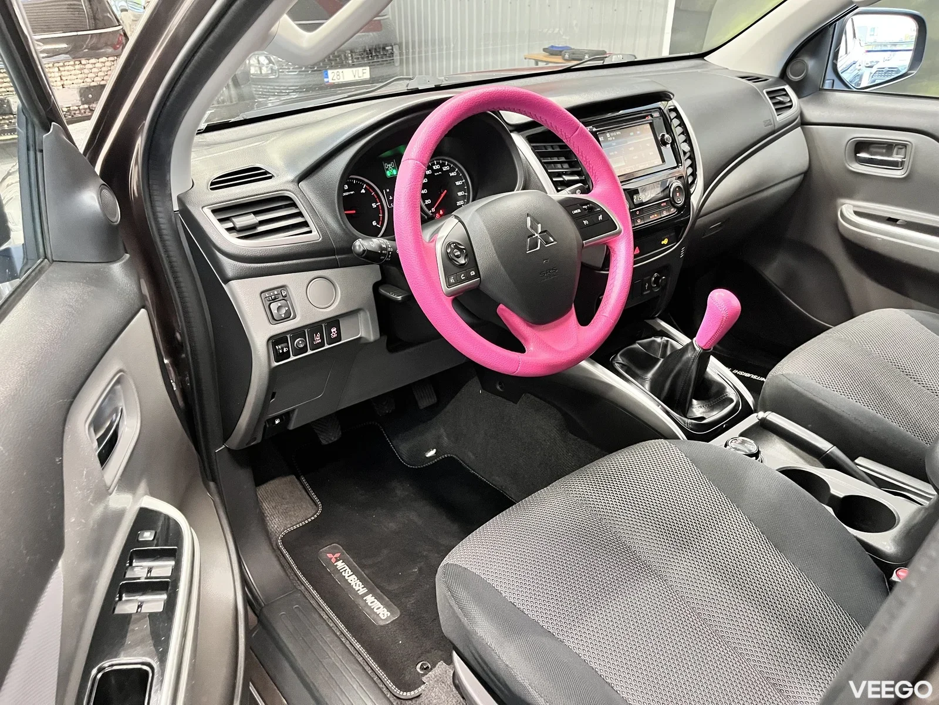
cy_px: 352
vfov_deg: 53.1
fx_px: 705
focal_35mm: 26
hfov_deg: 67.3
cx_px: 470
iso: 500
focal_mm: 5.1
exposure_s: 1/33
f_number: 1.6
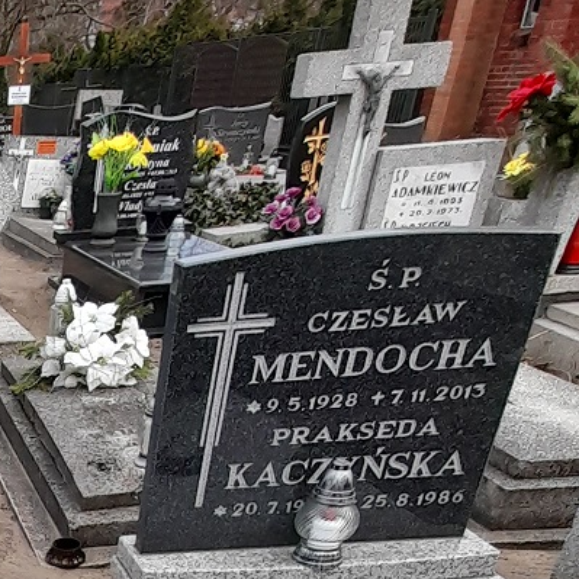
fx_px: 889
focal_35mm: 47
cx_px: -273
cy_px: 685
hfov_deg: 26.7
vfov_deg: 30.8
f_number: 2.2
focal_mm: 1.42
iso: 40
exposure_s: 1/554
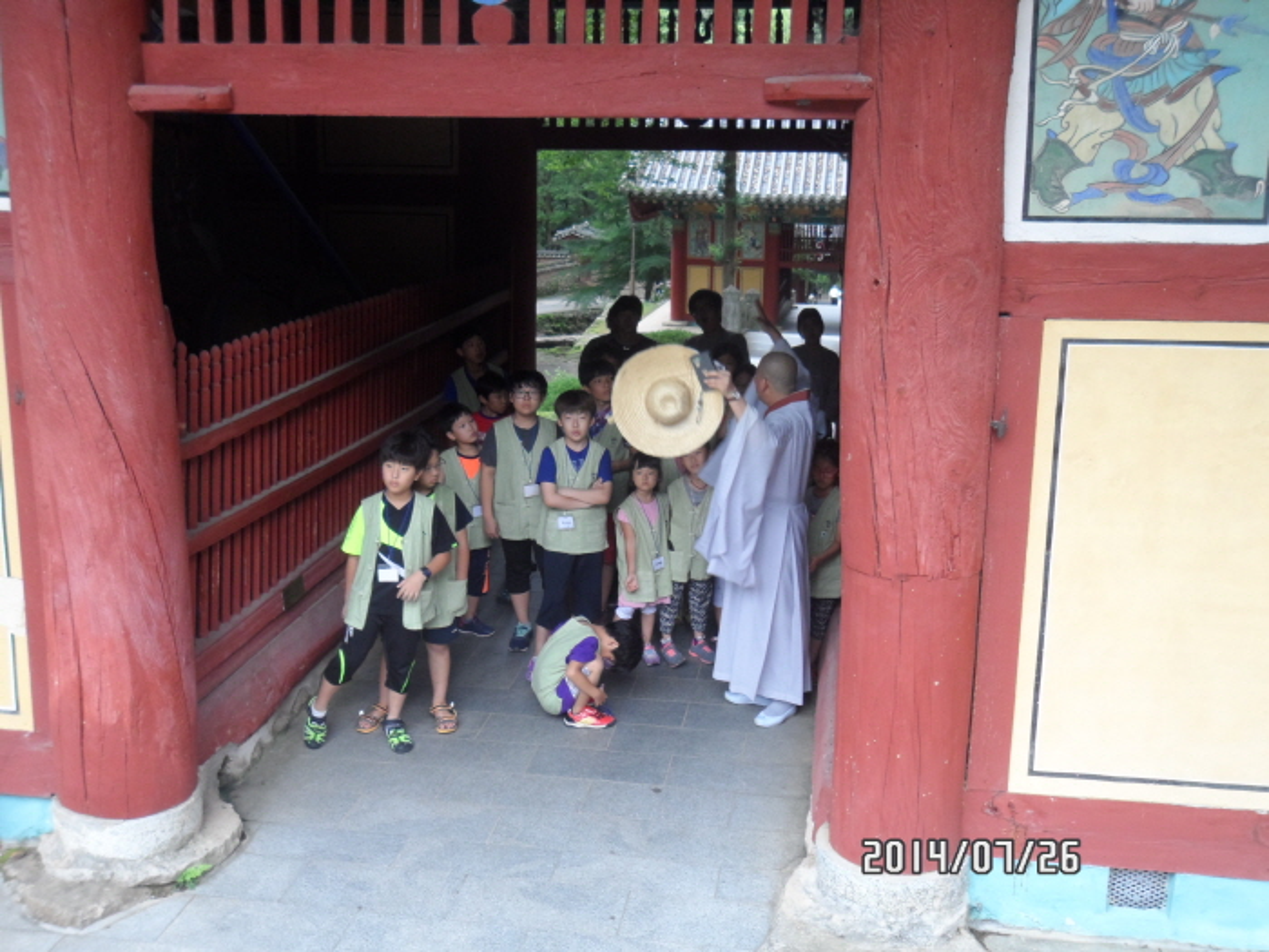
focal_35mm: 36
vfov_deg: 39.7
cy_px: 476
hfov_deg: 51.4
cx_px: 634
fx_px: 1320
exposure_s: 1/30
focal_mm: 6.6
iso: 200
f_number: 3.8
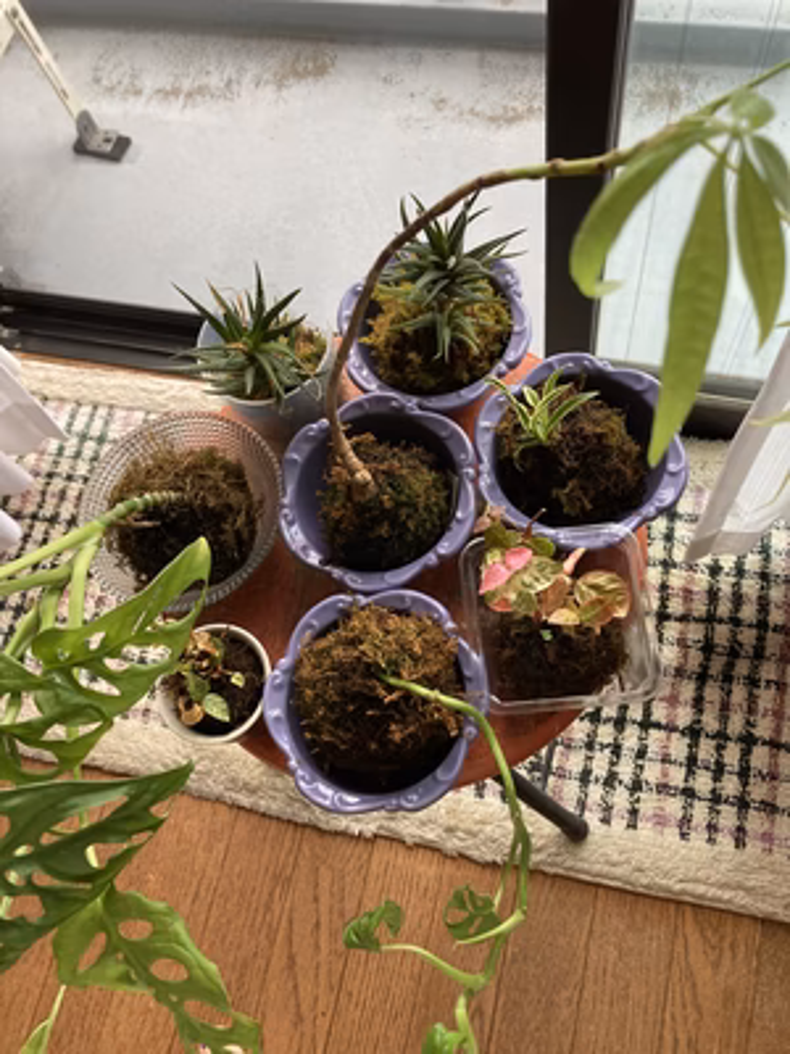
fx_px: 852
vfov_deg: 63.4
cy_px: 527
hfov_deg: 49.7
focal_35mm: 28
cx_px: 395
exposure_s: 1/111
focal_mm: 3.99
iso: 80
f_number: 1.8
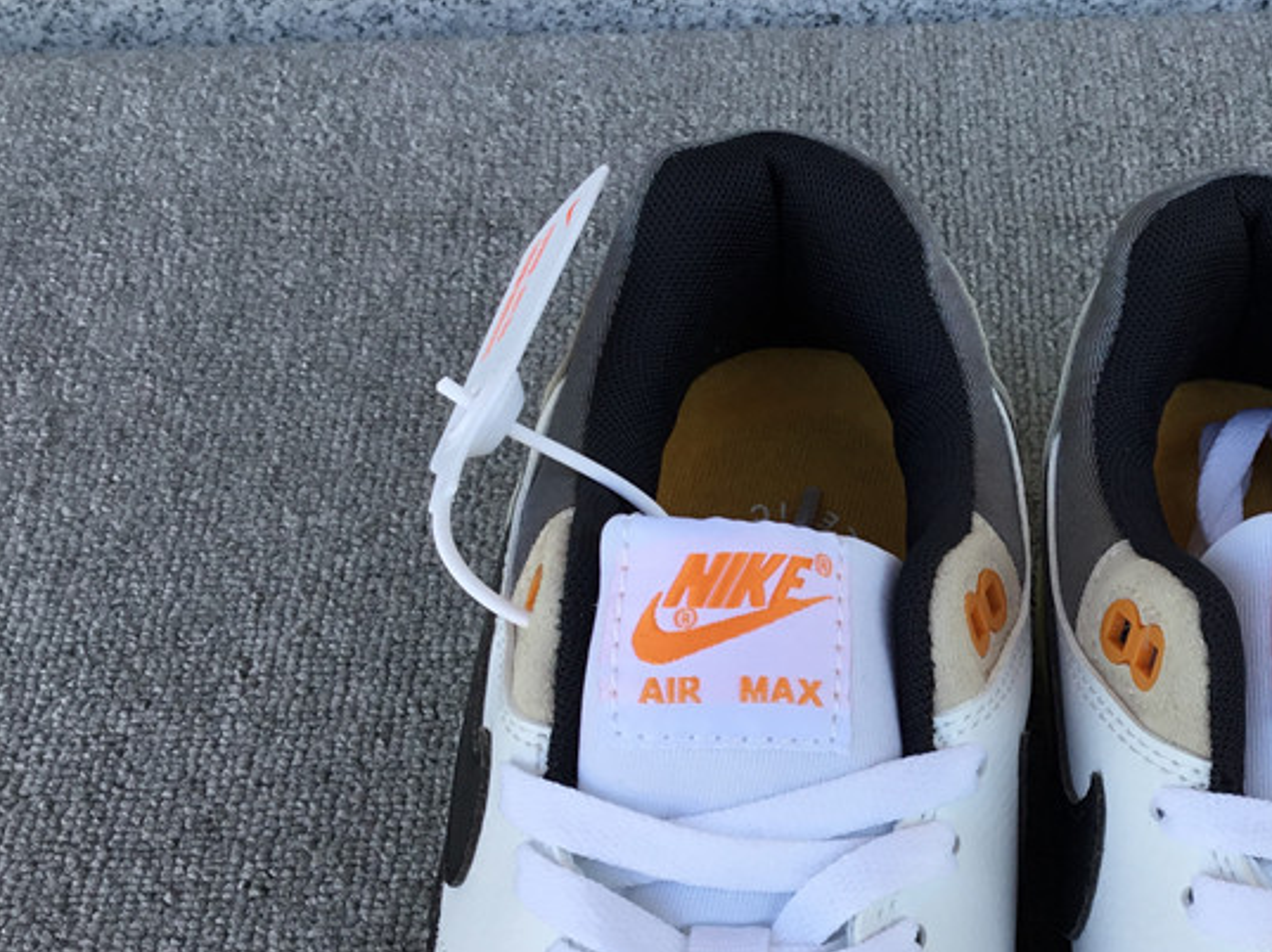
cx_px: 1040
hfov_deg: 35.5
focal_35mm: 52
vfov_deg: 27.9
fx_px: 1910
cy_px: 622
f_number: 2.4
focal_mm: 3.3
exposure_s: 1/164
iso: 25
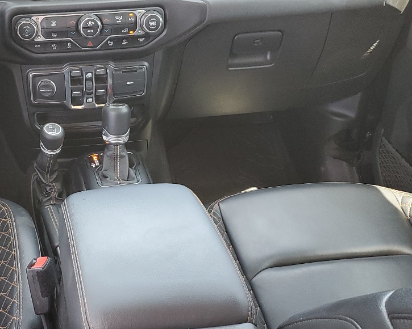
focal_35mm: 56
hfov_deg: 32.9
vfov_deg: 27.1
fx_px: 683
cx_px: 105
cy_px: 202
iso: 100
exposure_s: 1/60.2
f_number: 1.5
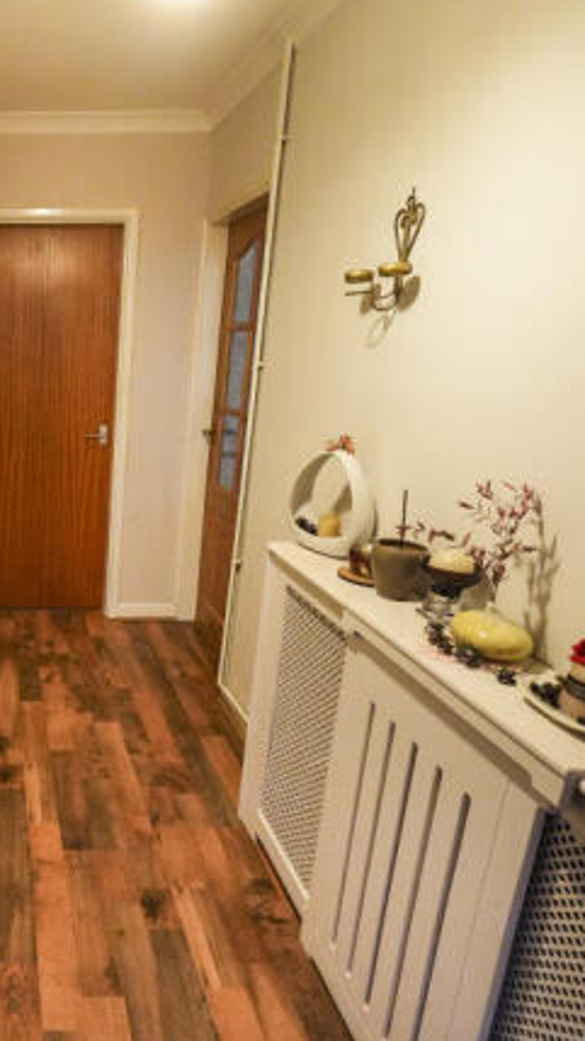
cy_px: 516
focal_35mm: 24
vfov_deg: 76.3
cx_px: -13
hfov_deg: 40.9
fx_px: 662
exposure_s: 1/160
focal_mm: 10
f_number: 4
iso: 4000
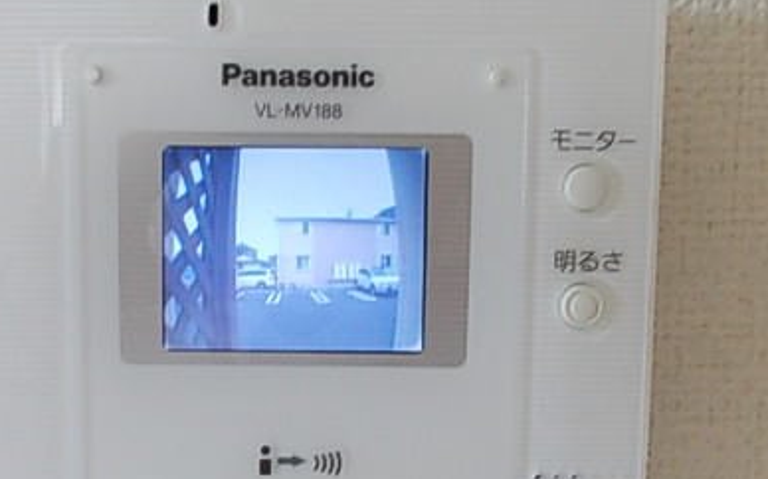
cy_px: 333
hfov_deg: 40.7
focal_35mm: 49
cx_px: 279
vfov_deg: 26.1
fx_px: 1025
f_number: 2.7
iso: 200
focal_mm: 4
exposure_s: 1/25
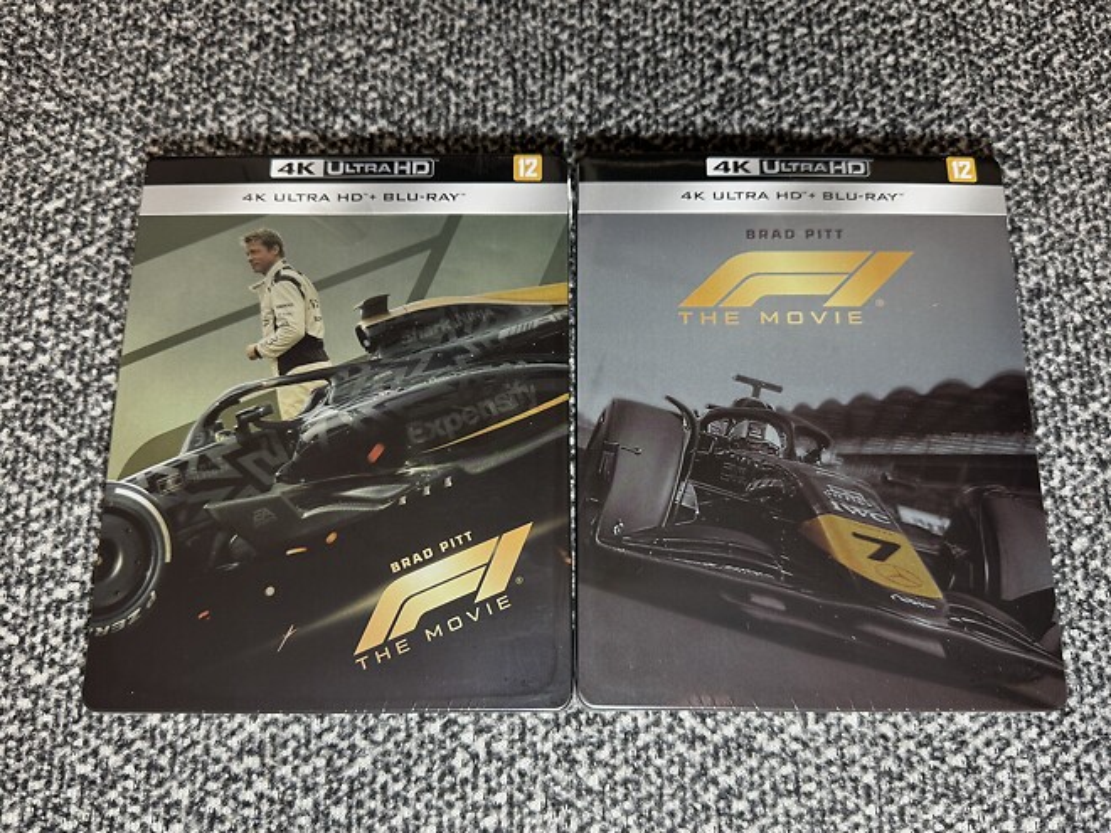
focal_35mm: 24
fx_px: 770
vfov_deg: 56.8
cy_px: 416
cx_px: 556
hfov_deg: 71.6
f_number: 1.78
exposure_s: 1/60
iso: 125
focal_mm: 6.76
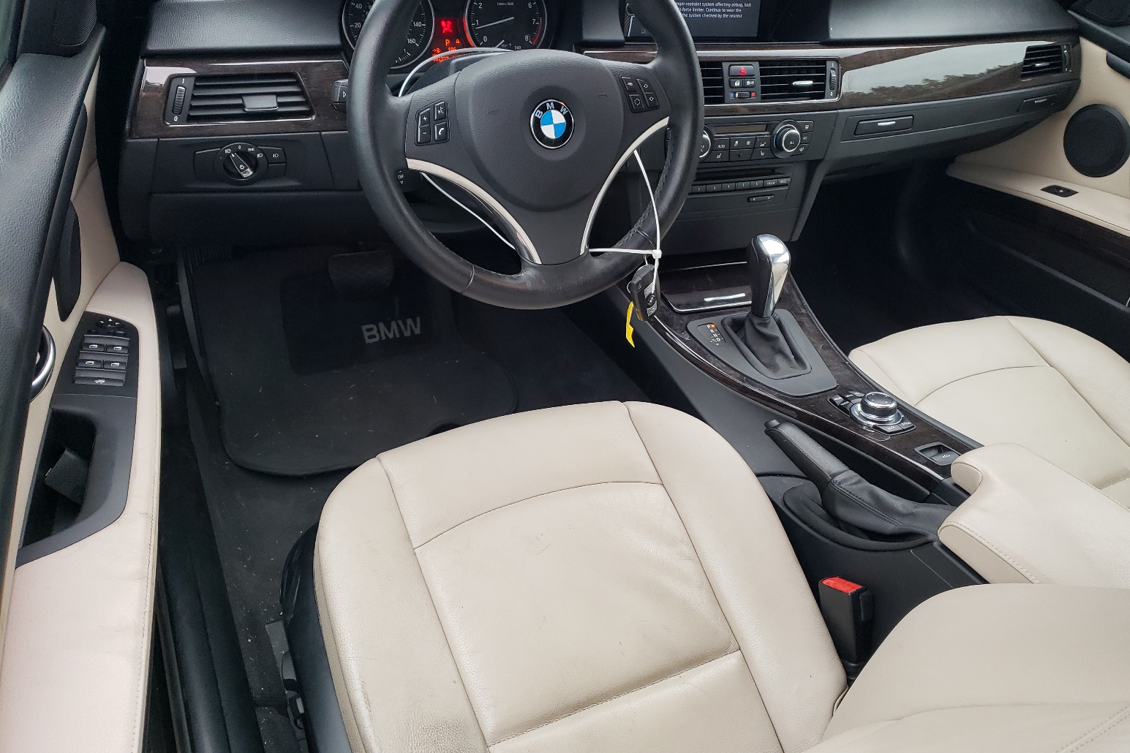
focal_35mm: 28
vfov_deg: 46.3
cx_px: 581
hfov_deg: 65.5
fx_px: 879
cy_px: 336
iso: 75
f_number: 1.5
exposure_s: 1/120
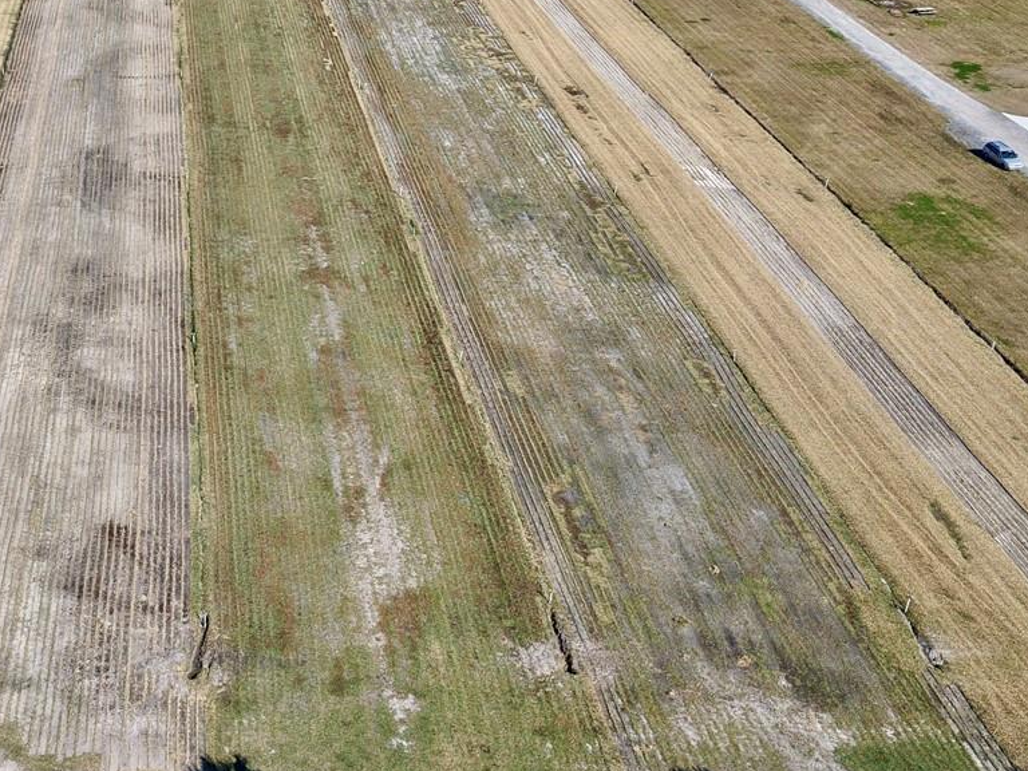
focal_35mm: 50
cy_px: 273
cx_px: 201
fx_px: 1485
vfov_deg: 29.0
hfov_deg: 36.8
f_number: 1.8
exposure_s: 1/3200
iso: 100
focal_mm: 8.67
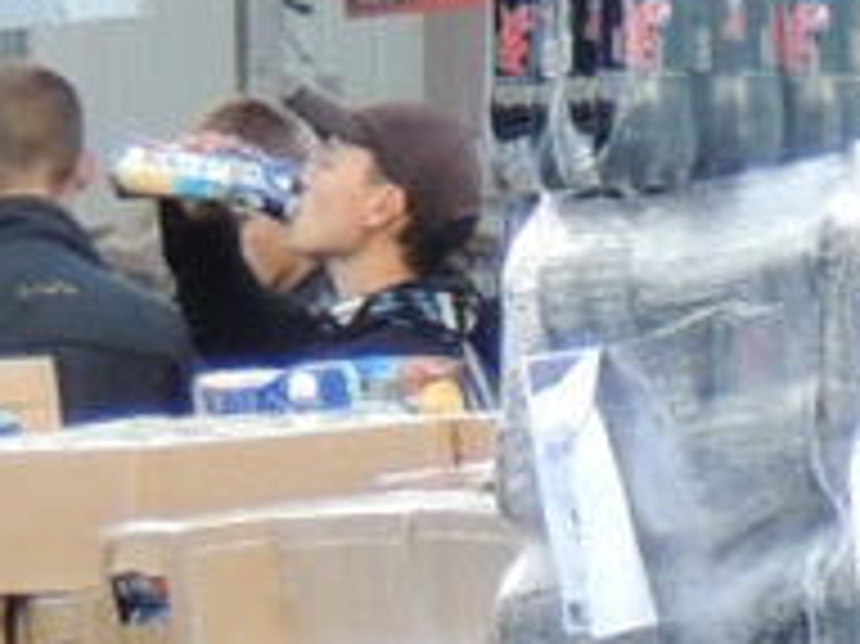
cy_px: 1684
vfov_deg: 2.0
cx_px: 2530
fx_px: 18174
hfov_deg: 2.7
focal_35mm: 732
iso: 250
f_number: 4.1
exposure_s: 1/400
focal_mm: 17.8
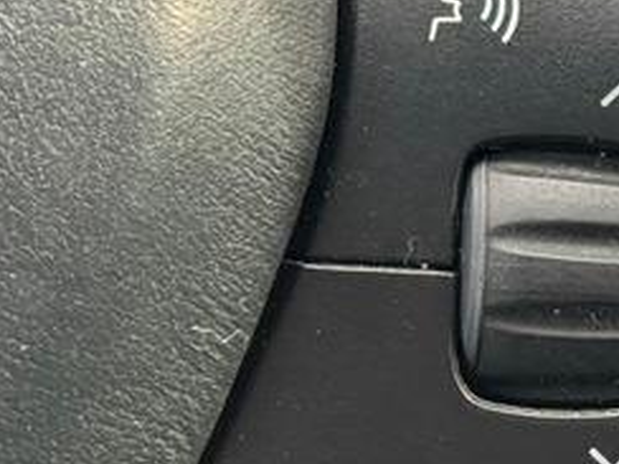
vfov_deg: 5.9
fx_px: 4506
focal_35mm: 252
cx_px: 622
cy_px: 228
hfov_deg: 7.8
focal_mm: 6.76
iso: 50
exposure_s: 1/121
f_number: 1.78
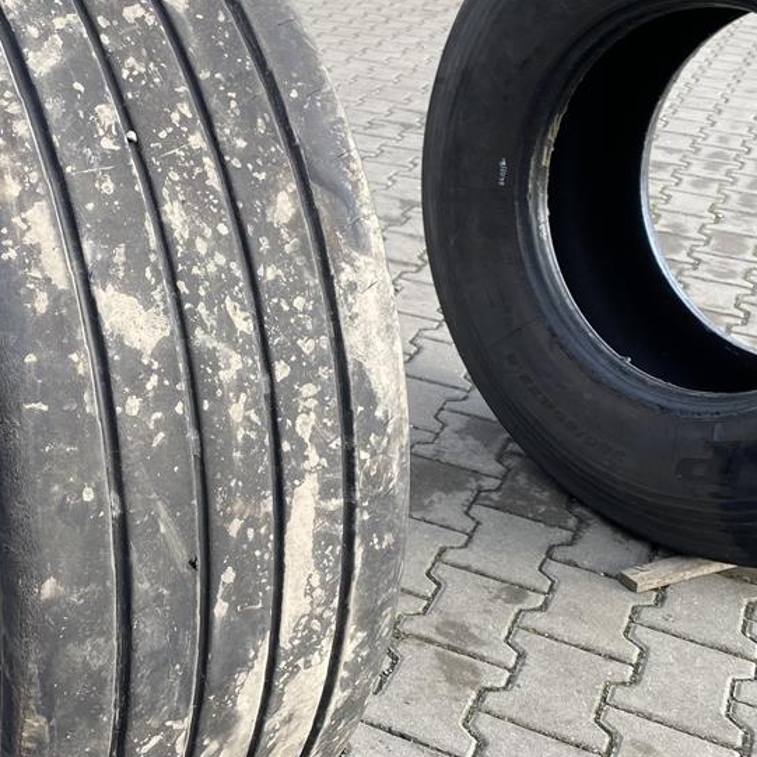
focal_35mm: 51
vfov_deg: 33.4
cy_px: 340
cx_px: 122
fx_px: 1262
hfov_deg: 32.2
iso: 32
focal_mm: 4.25
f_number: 1.8
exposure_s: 1/173
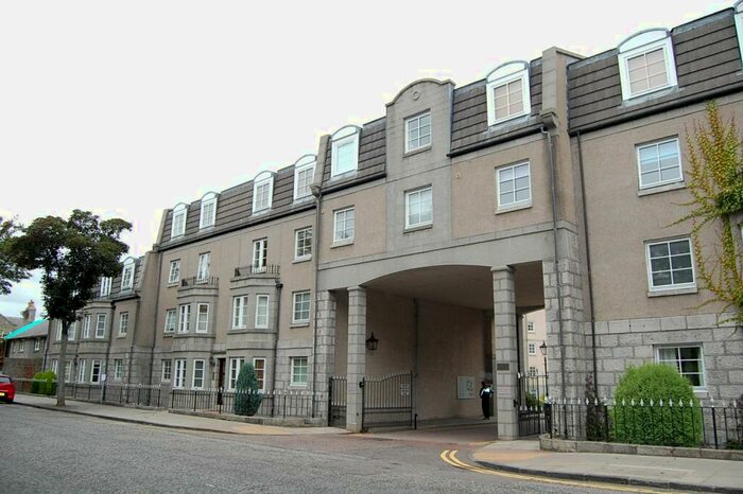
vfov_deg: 47.9
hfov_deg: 67.4
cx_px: 372
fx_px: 557
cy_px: 247
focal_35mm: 27
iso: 400
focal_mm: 18
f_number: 5
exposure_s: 1/500
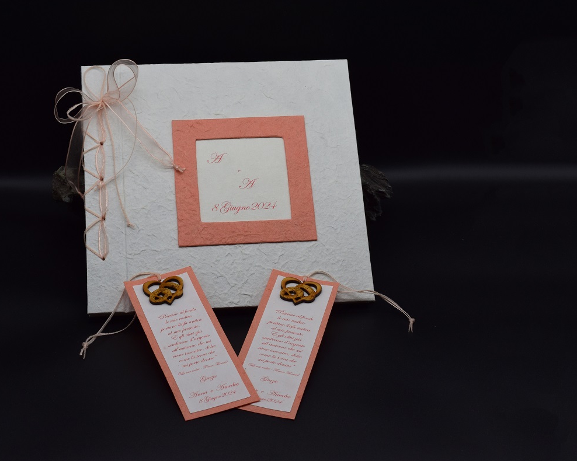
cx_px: 240
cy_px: 230
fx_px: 1110
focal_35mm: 65
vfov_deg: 23.5
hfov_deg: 29.1
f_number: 10
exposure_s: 1/200
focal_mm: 38
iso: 400
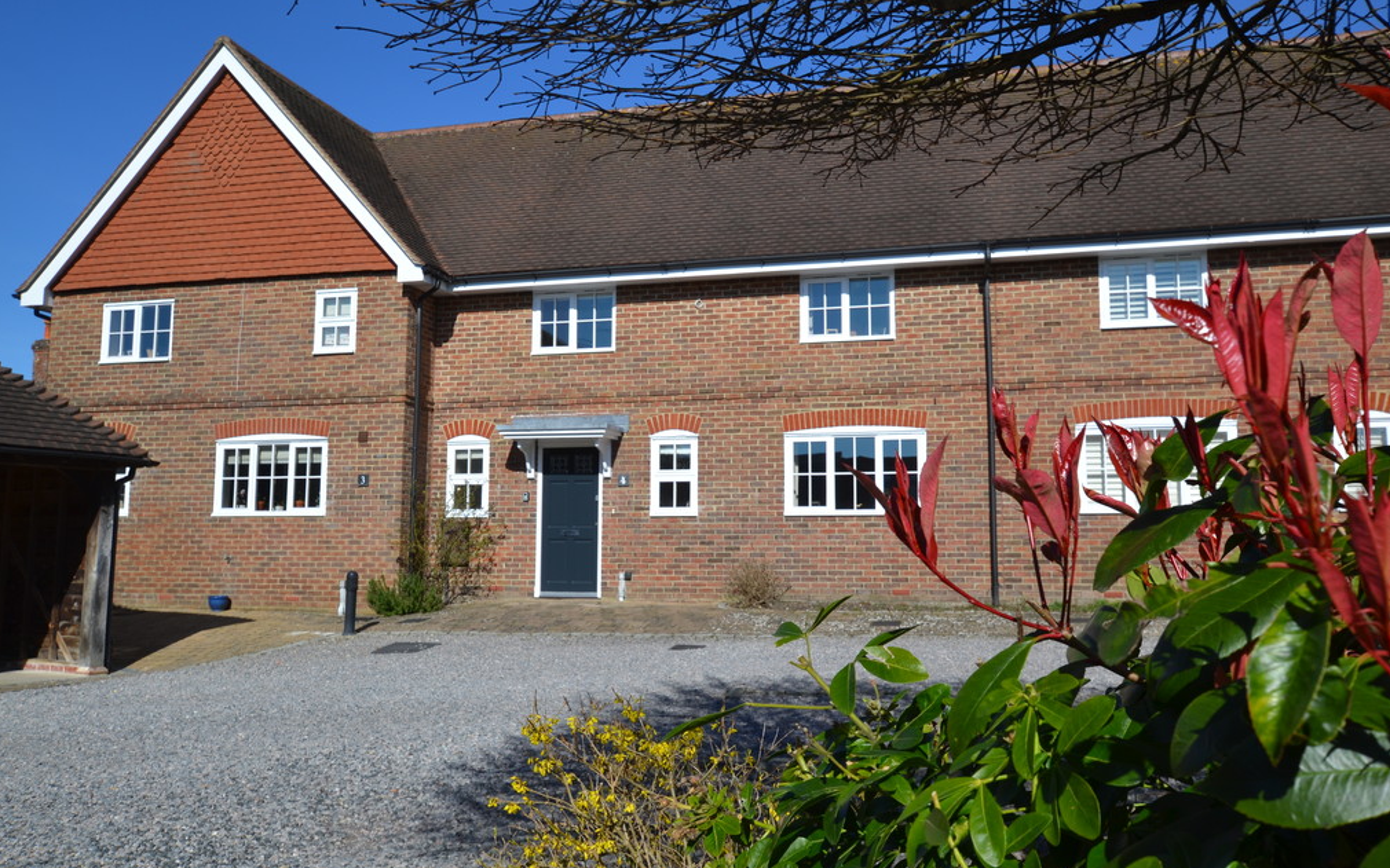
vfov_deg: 40.6
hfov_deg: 61.2
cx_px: 695
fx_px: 1174
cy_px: 423
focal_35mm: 31
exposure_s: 1/250
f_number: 8
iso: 100
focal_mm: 20
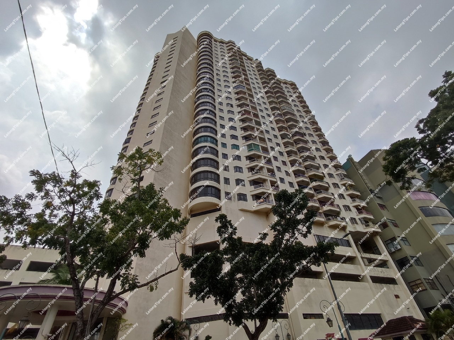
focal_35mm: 16
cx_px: 227
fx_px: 210
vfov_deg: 78.1
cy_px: 170
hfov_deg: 94.5
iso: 50
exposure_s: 1/1139
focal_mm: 1.65
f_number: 2.2
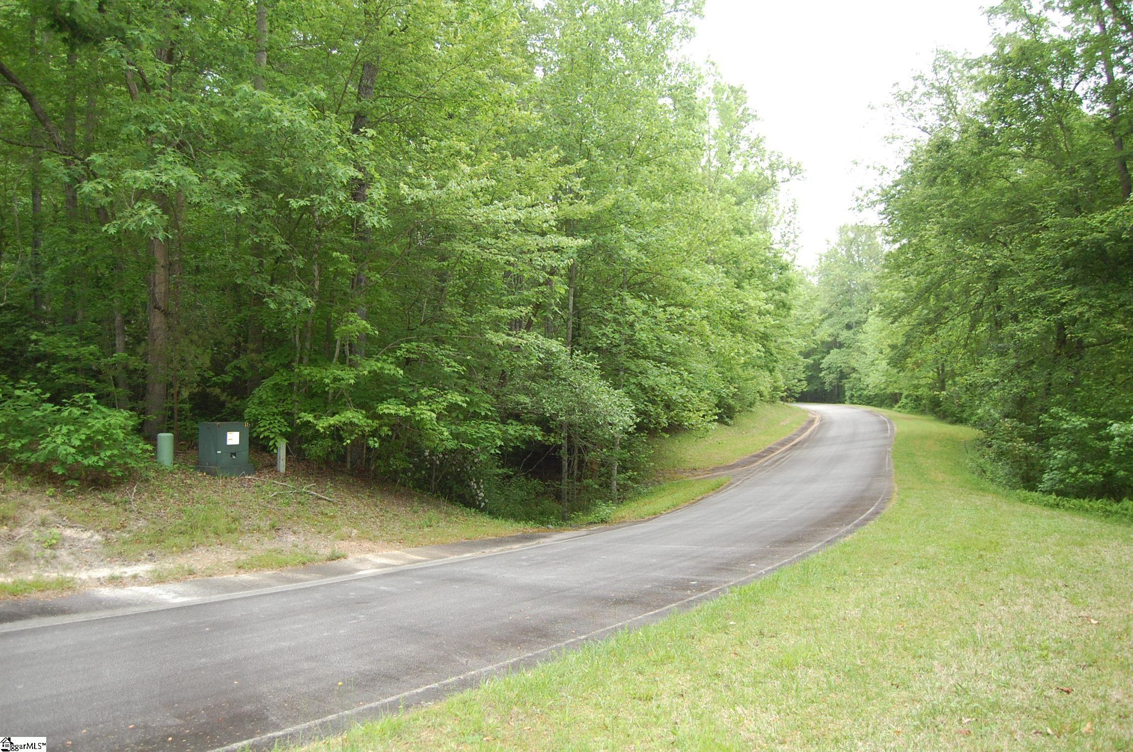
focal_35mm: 27
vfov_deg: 47.8
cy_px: 376
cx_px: 566
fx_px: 848
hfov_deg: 67.5
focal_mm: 18
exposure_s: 1/160
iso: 400
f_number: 3.5
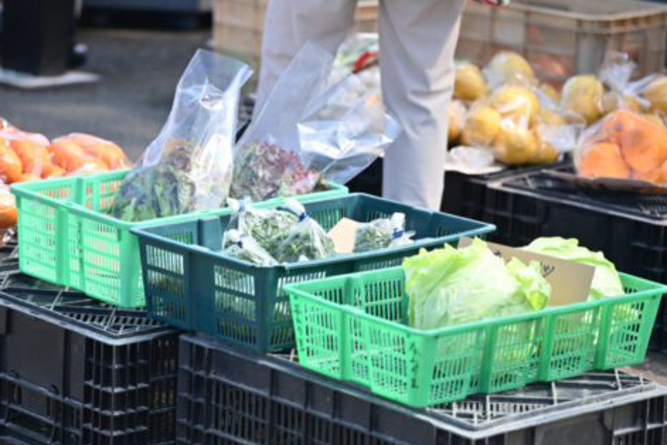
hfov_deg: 13.4
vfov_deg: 9.0
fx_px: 2835
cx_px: 282
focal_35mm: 153
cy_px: 279
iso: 100
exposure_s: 1/350
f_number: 4
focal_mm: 120
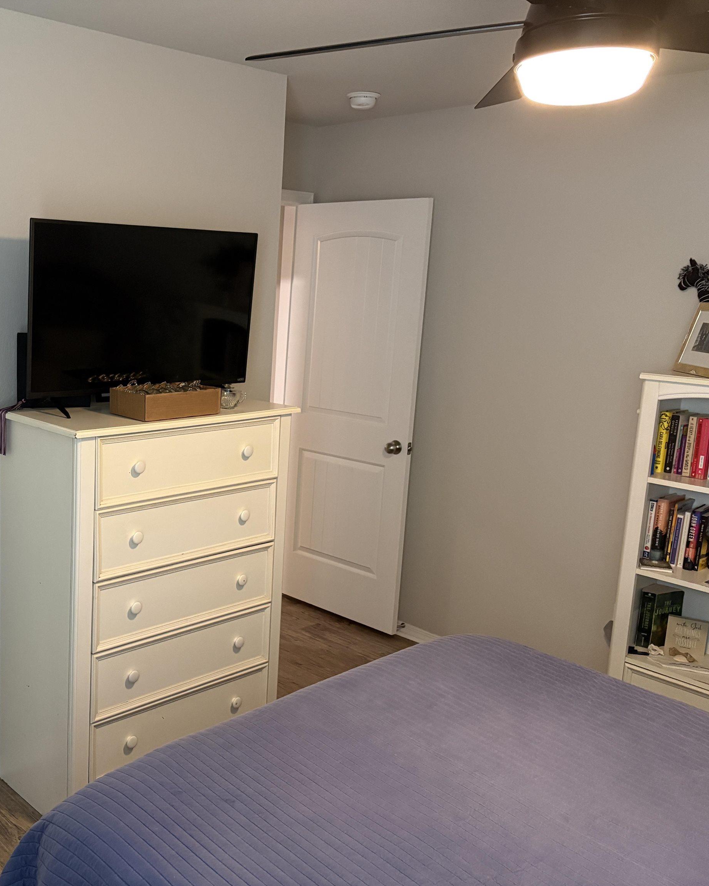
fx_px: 892
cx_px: 160
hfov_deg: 41.8
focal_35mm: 34
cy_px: 442
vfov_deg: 52.8
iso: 400
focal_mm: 5.96
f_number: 1.6
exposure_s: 1/40
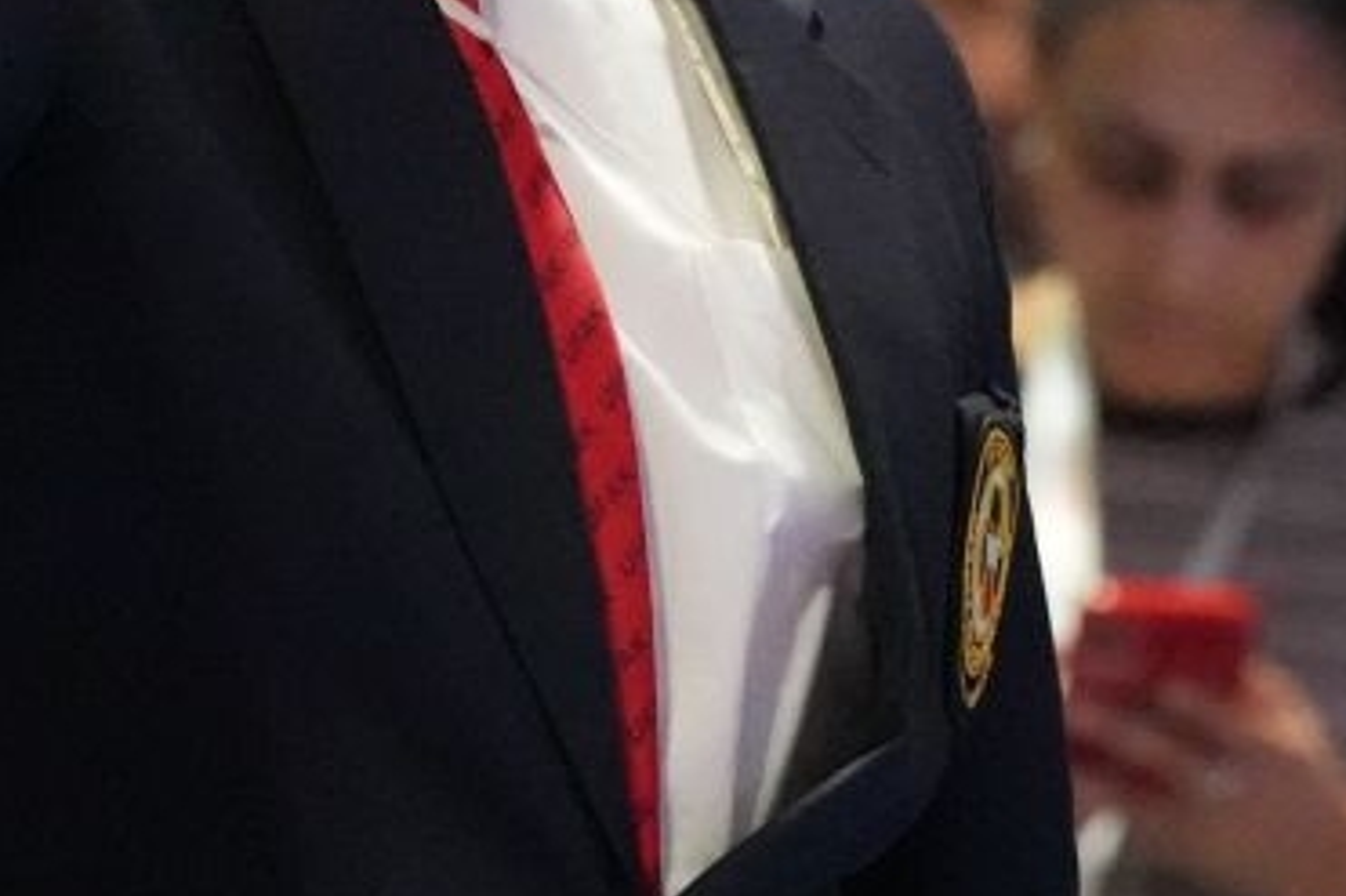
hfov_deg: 2.1
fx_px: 36287
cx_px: 697
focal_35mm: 971
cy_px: 156
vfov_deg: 1.4
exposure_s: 1/800
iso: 12800
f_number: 2.8
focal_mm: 200
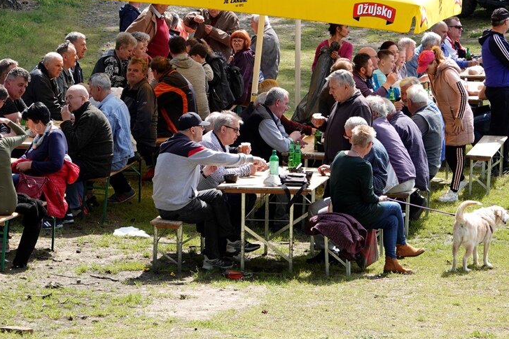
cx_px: 193
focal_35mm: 259
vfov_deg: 5.3
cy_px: 154
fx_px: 3662
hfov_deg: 7.9
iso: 100
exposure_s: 1/250
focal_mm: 67.46
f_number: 4
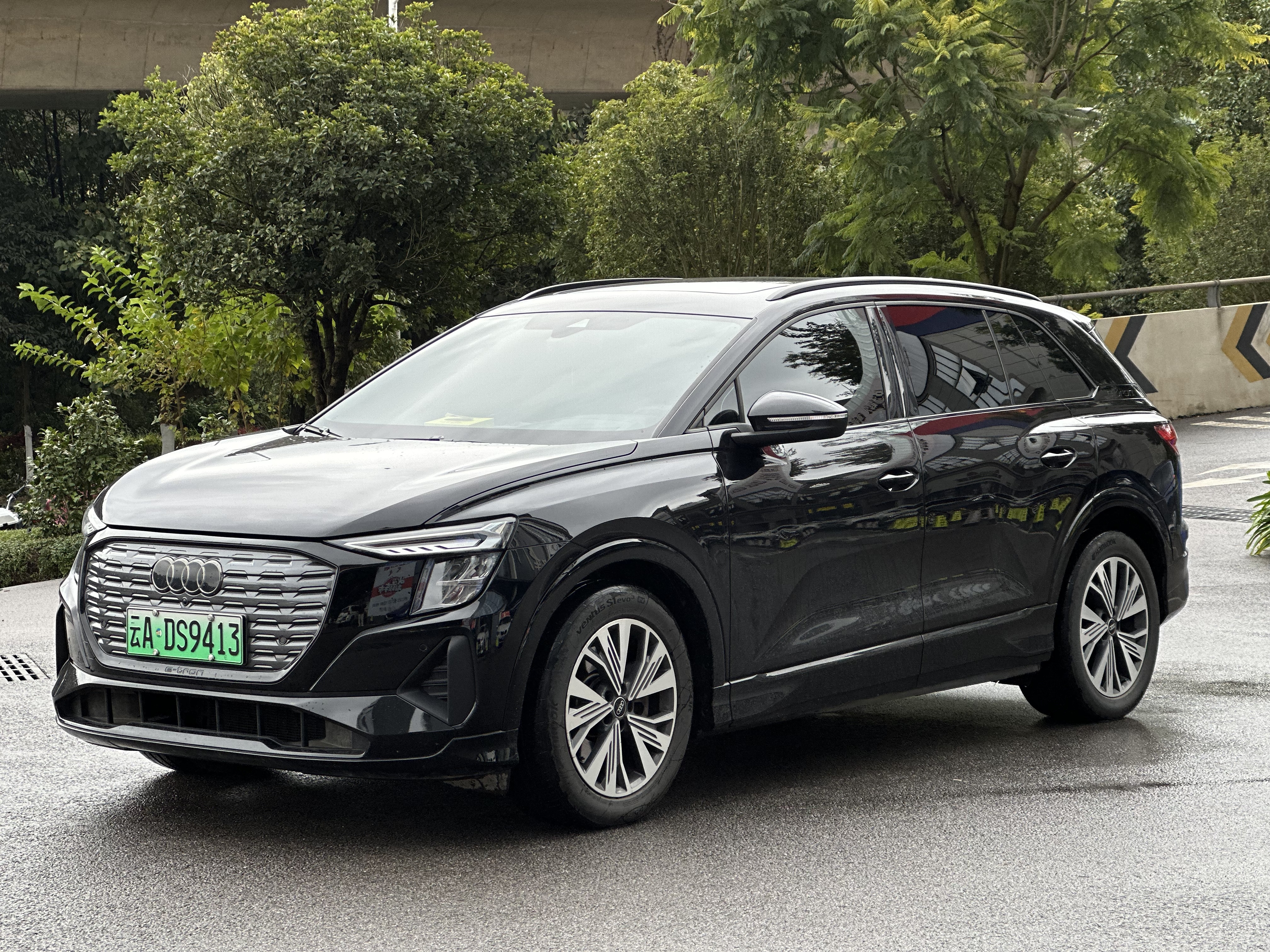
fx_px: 2825
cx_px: 635
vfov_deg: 19.1
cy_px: 476
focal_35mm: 77
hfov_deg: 25.3
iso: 25
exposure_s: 1/198
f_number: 2.8
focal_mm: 9
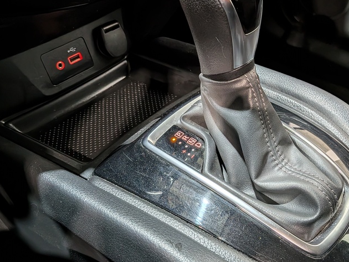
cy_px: 111
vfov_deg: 36.8
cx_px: 234
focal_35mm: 39
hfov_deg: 47.0
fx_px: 393
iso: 29
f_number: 1.7
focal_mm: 4.53
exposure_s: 1/39.7
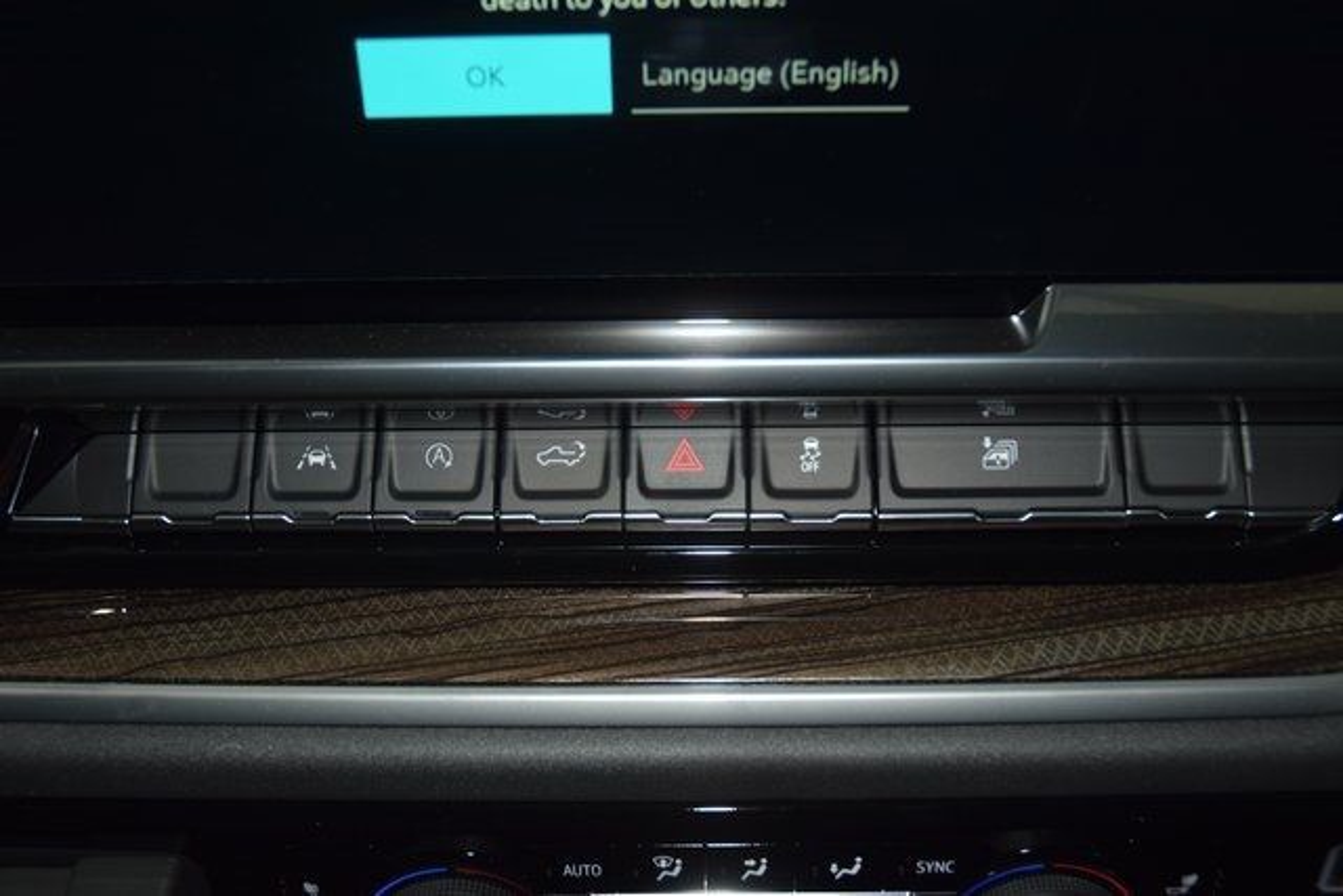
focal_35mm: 40
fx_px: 1511
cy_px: 448
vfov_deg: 33.0
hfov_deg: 47.9
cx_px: 672
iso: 450
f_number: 3.8
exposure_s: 1/50
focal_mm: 27
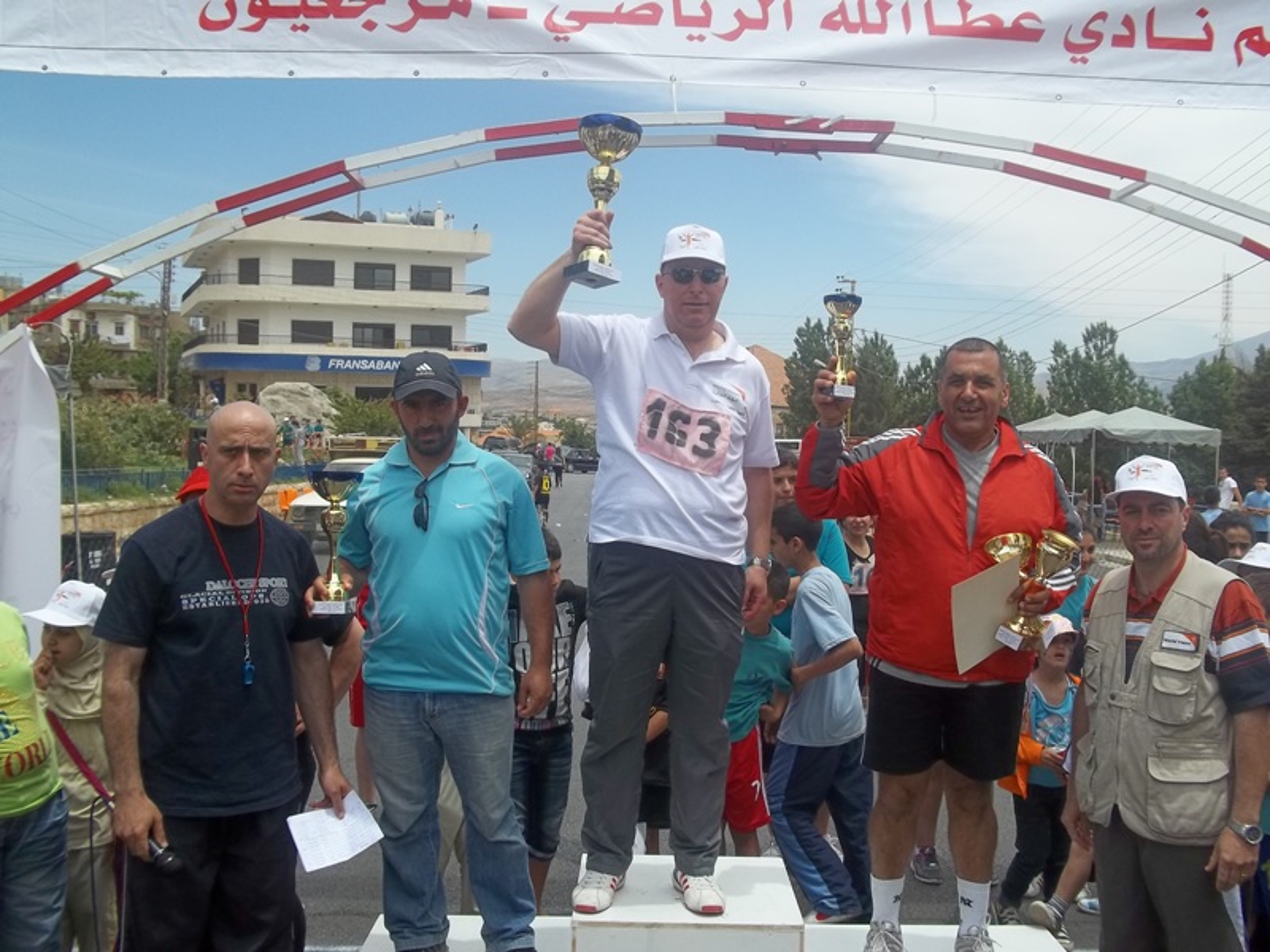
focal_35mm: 36
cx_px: 635
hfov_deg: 51.4
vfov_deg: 39.7
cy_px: 476
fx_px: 1321
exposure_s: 1/200
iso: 64
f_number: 8
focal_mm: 6.5
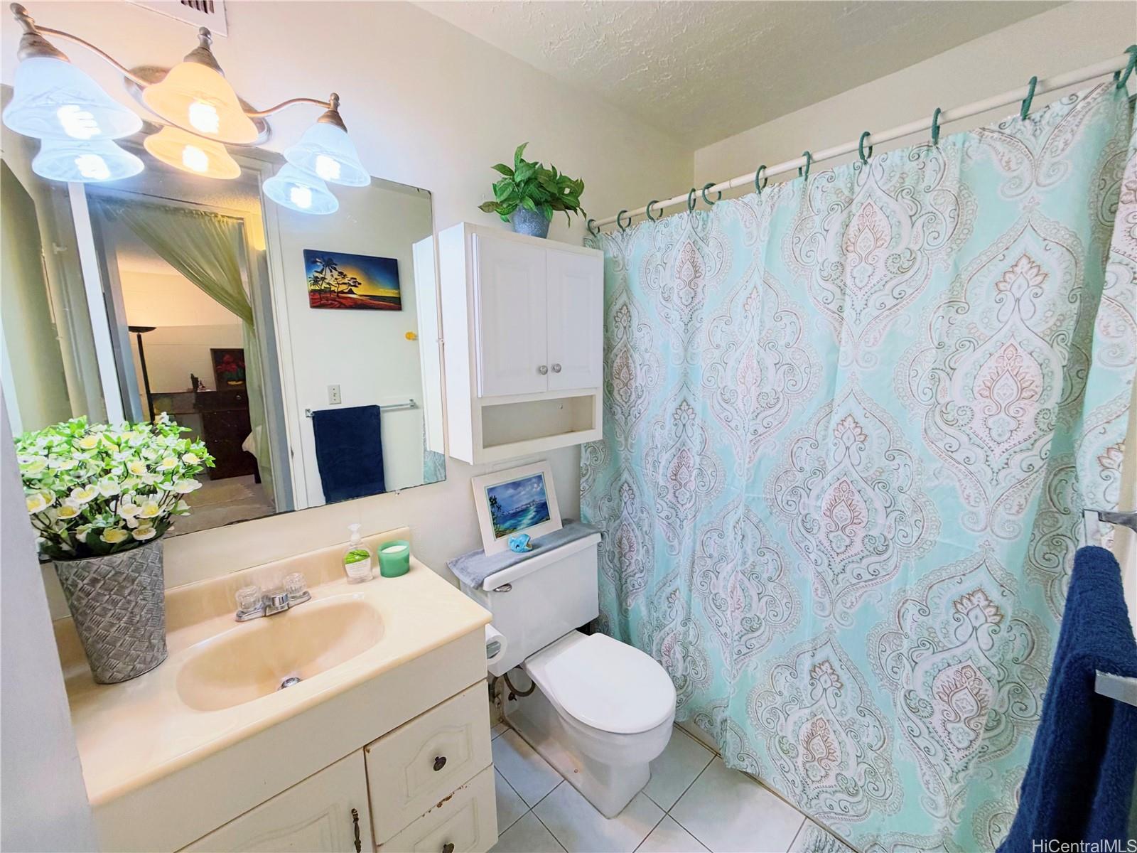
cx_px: 568
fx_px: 460
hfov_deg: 102.1
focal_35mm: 14
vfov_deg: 85.7
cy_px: 426
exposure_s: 1/120
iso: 200
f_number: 2.2
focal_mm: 2.22
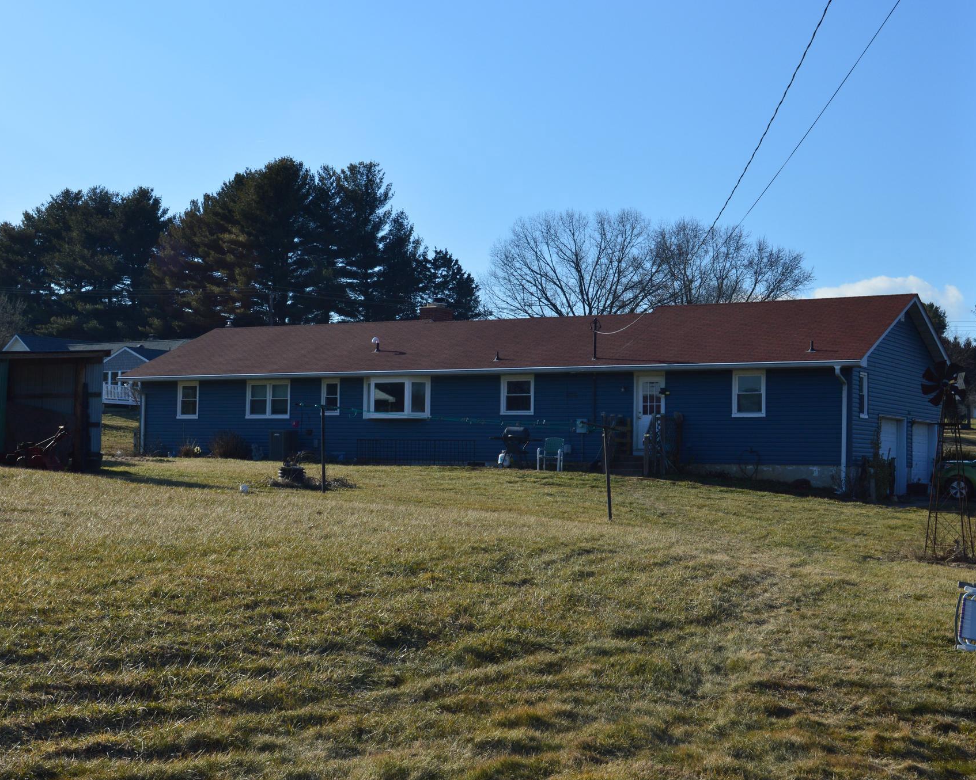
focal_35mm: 51
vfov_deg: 29.7
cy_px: 391
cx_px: 430
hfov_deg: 36.6
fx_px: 1473
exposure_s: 1/500
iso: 360
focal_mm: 30
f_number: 11
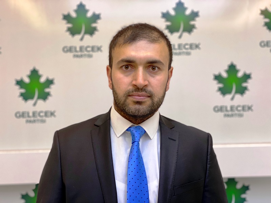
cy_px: 102
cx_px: 136
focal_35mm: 52
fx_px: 407
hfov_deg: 36.8
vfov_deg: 28.0
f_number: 2
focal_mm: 6
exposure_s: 1/33
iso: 160
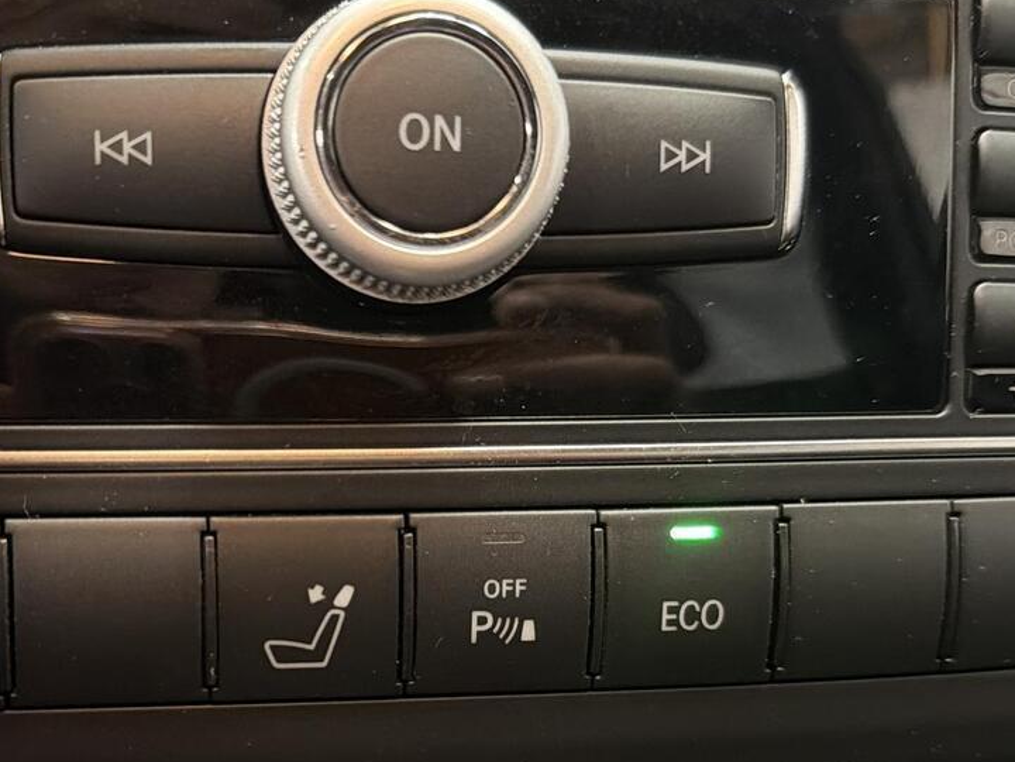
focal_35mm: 48
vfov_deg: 29.9
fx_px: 1407
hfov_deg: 39.1
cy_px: 552
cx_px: 327
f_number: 1.78
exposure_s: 1/25
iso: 800
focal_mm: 6.76
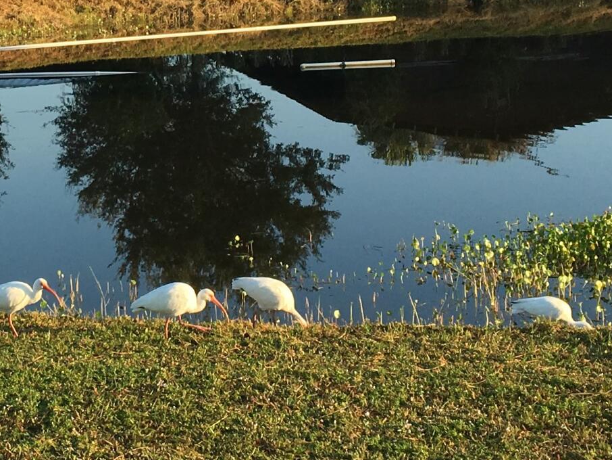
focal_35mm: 96
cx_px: 95
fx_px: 1698
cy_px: 52
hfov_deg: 20.1
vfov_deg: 15.2
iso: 25
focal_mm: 4.15
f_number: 2.2
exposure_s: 1/712
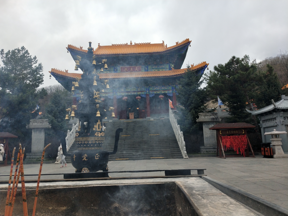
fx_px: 191
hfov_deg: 73.9
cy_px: 108
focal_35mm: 23
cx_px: 144
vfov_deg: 58.9
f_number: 1.7
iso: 59
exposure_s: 1/1077
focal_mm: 3.99
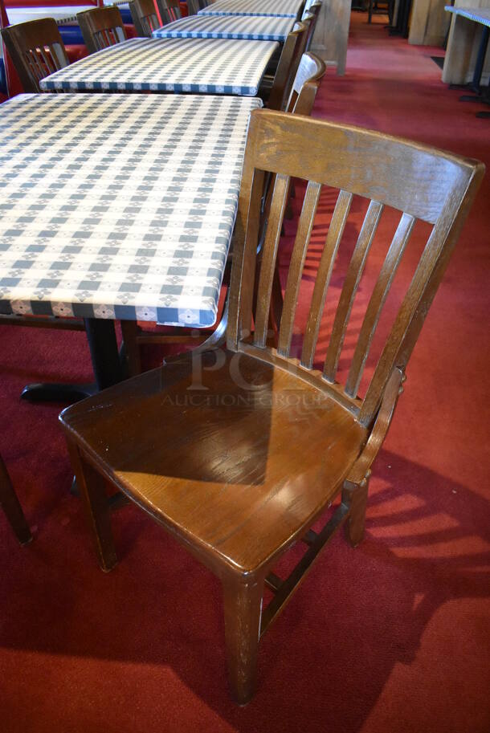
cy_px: 366
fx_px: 550
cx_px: 245
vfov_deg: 67.3
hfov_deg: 48.0
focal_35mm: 27
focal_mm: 18
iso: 5000
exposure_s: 1/125
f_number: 3.5
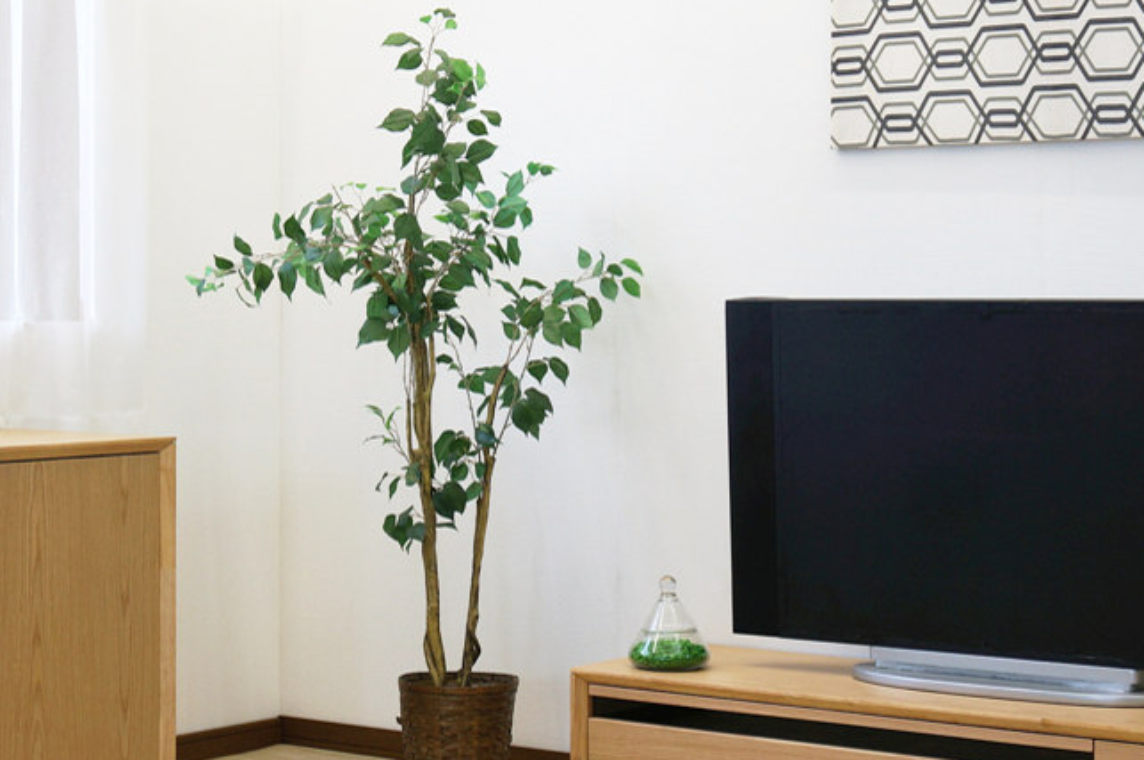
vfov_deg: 16.2
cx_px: 512
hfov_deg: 24.2
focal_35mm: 84
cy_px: 350
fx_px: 2666
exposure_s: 1/20
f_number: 5
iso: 100
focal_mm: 30
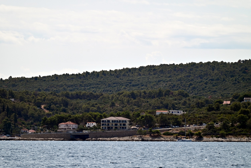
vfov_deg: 4.6
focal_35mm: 300
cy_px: 84
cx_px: 126
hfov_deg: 6.9
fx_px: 2092
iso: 250
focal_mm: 300
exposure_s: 1/3200
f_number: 5.6
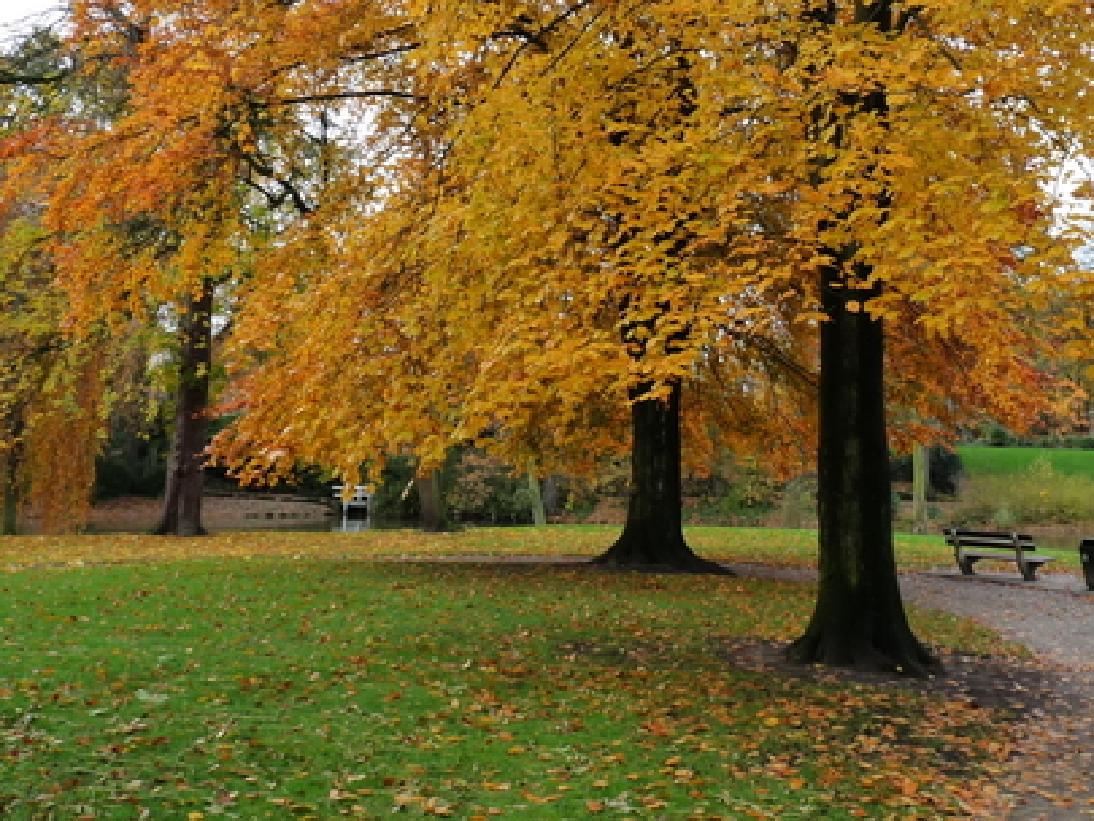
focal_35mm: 40
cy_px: 224
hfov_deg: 46.1
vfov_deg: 35.3
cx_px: 724
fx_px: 1265
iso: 160
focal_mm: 4.8
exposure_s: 1/125
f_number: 4
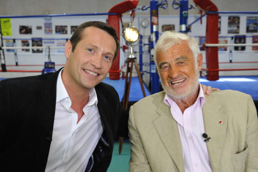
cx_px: 129
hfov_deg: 43.6
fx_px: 322
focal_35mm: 45
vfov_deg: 29.9
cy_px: 86
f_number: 6.3
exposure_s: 1/160
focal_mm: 45
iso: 2000
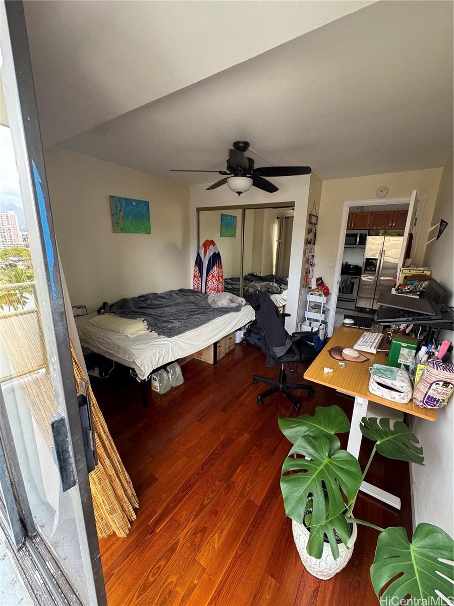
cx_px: 227
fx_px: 245
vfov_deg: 102.1
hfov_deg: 85.7
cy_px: 303
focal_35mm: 14
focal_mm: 2.22
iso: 125
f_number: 2.2
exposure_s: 1/99
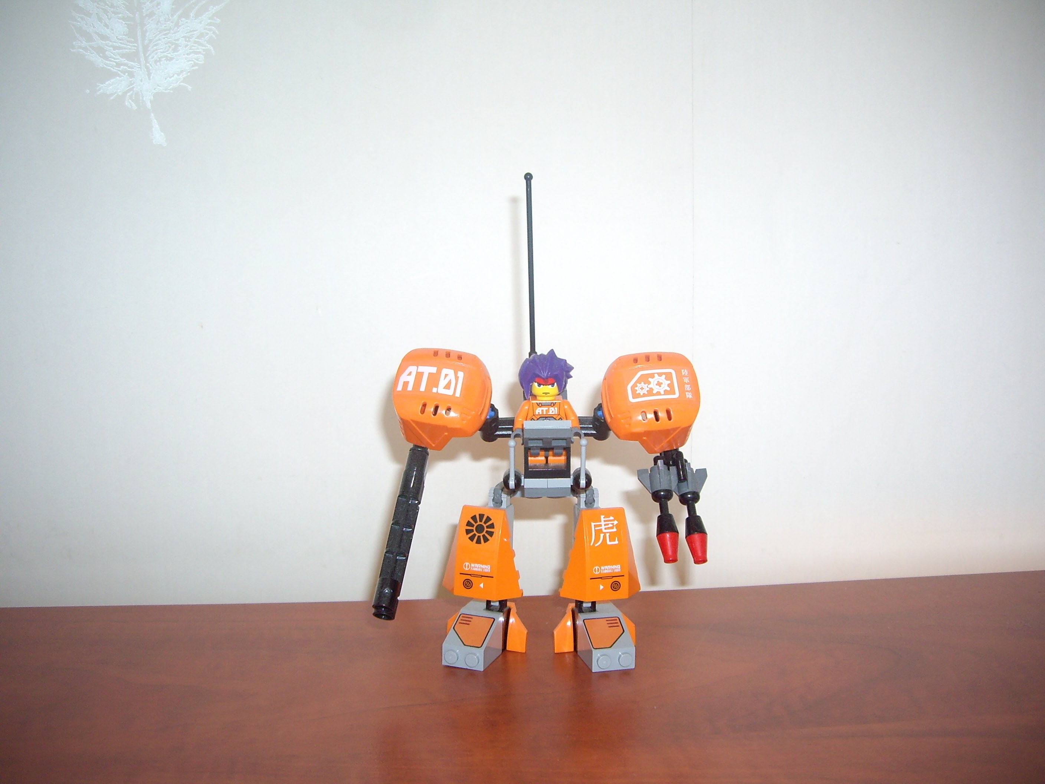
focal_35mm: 38
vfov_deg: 37.7
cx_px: 522
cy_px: 392
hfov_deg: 49.0
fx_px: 1147
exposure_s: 1/60
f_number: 2.7
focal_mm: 6.2
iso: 100
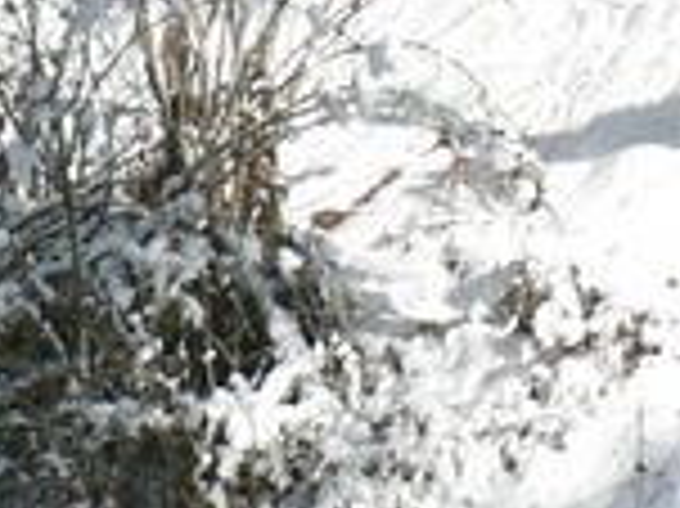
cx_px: 1477
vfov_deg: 2.6
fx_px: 11031
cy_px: -764
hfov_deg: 3.5
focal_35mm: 562
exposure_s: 1/500
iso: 80
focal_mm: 17.7
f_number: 4
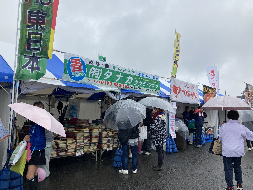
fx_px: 212
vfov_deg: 48.2
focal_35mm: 29
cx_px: 123
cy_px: 97
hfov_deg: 61.6
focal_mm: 3.99
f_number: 1.8
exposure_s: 1/666
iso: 20
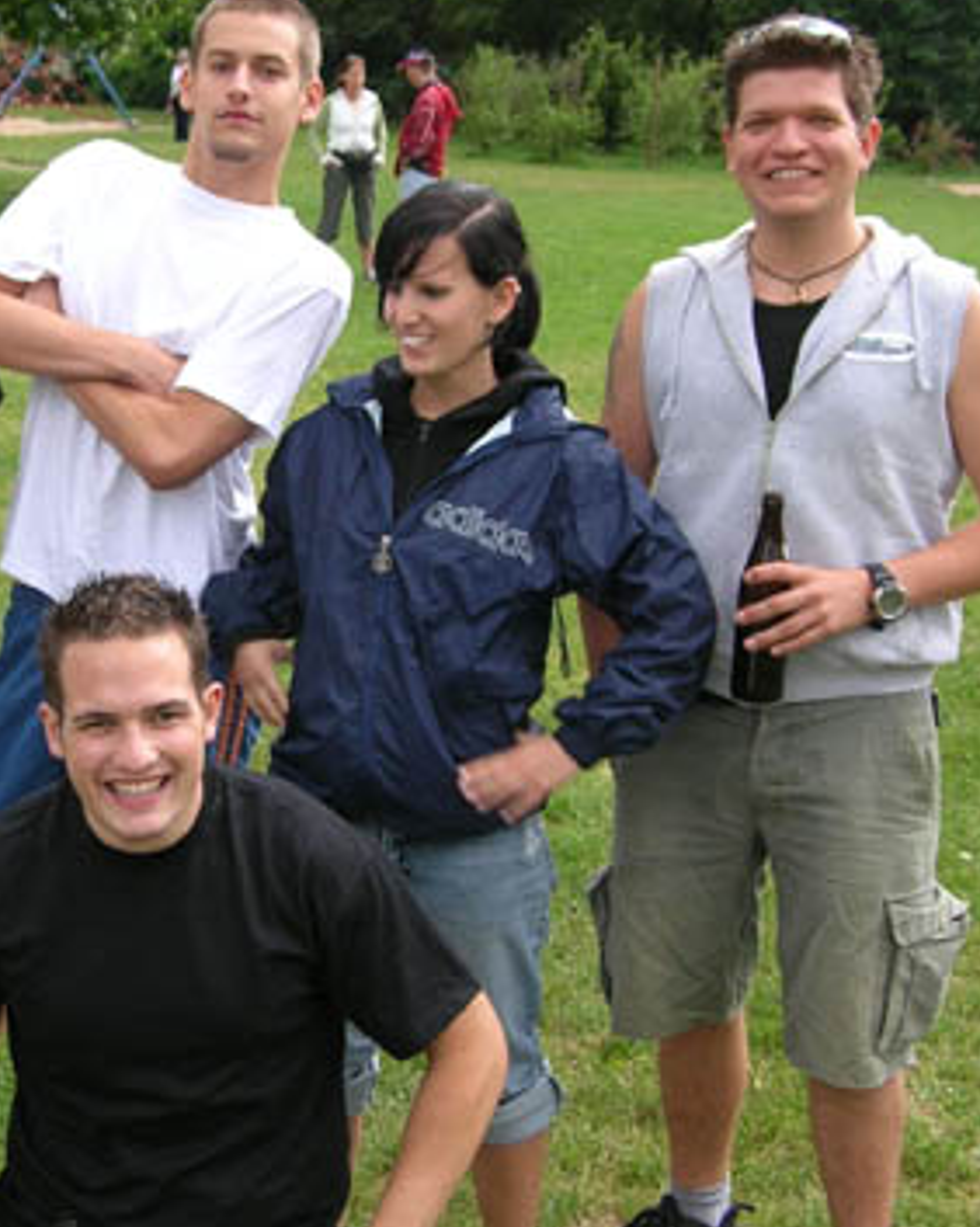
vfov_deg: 24.4
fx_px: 2830
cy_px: 673
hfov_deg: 19.5
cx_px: 257
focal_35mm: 78
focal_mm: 7.8
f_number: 2.9
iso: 50
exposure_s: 1/78.5
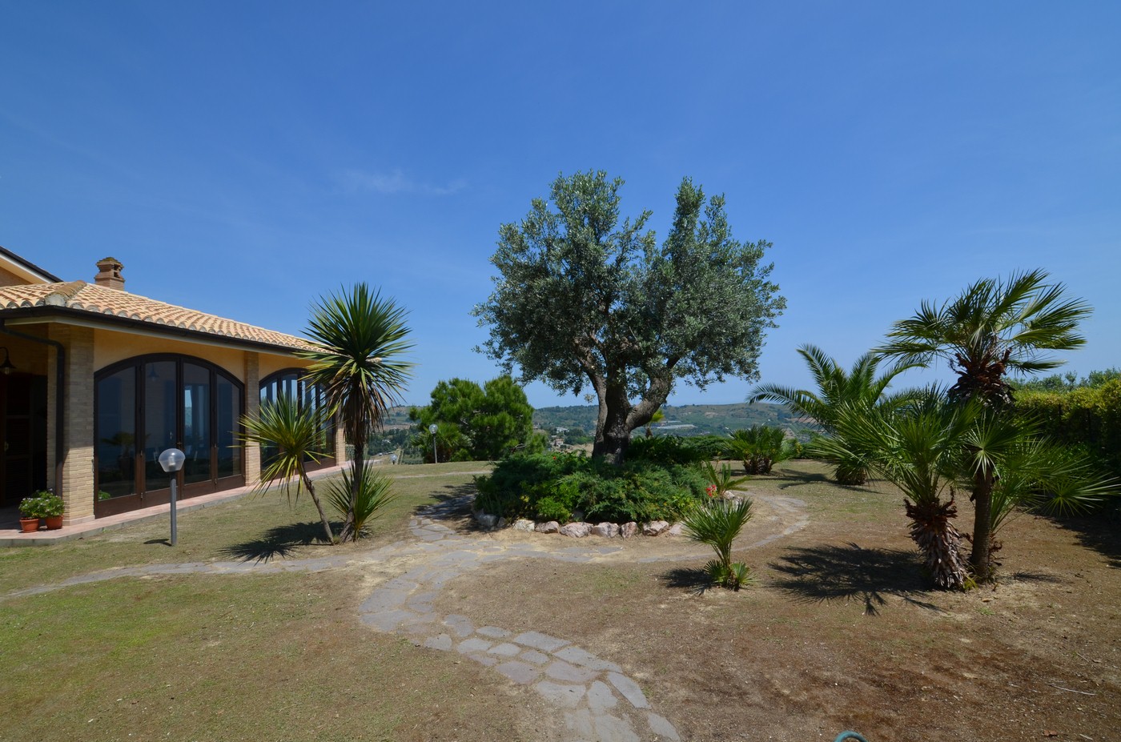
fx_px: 513
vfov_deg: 71.8
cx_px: 560
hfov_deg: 95.1
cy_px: 371
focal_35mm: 16
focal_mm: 11
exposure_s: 1/250
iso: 100
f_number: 8
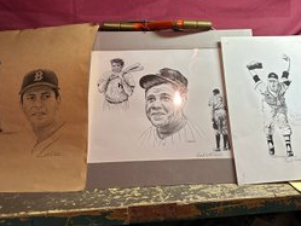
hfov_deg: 54.9
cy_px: 84
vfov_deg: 42.6
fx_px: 287
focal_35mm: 33
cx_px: 183
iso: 200
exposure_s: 1/120
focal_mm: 6.86
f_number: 1.78
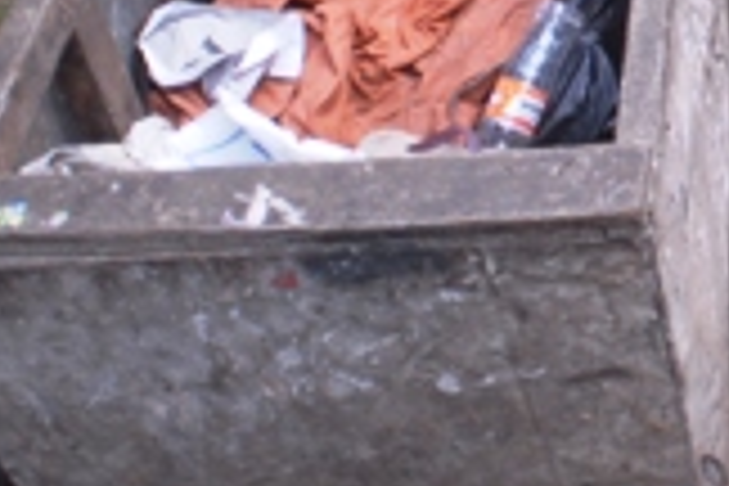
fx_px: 1681
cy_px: -117
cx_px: 981
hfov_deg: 21.7
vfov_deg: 15.8
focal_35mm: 83
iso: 125
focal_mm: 20
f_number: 2.8
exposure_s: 1/90
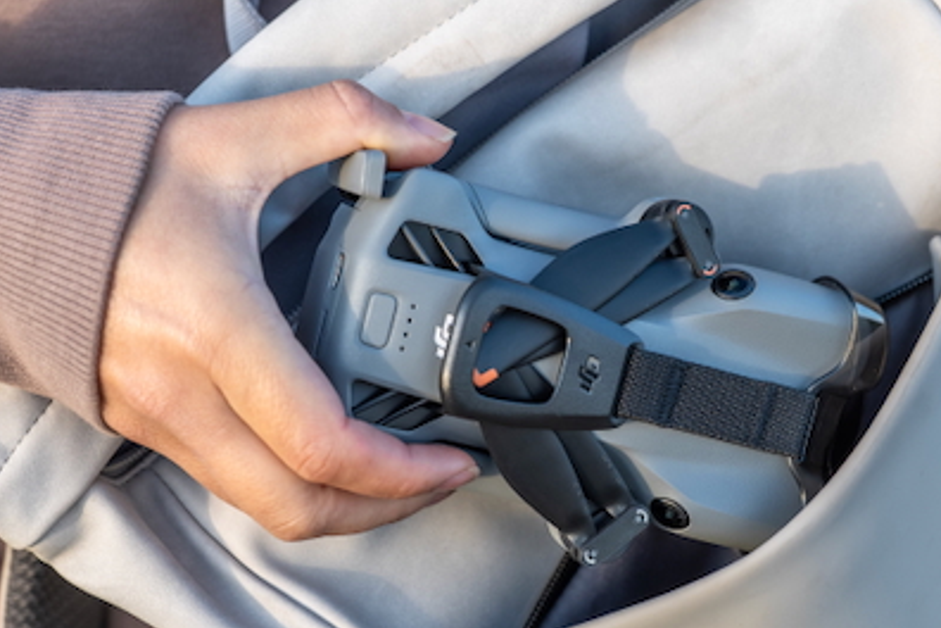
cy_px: 379
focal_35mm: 84
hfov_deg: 24.2
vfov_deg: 16.2
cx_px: 539
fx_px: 2195
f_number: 5
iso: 500
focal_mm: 52
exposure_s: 1/250
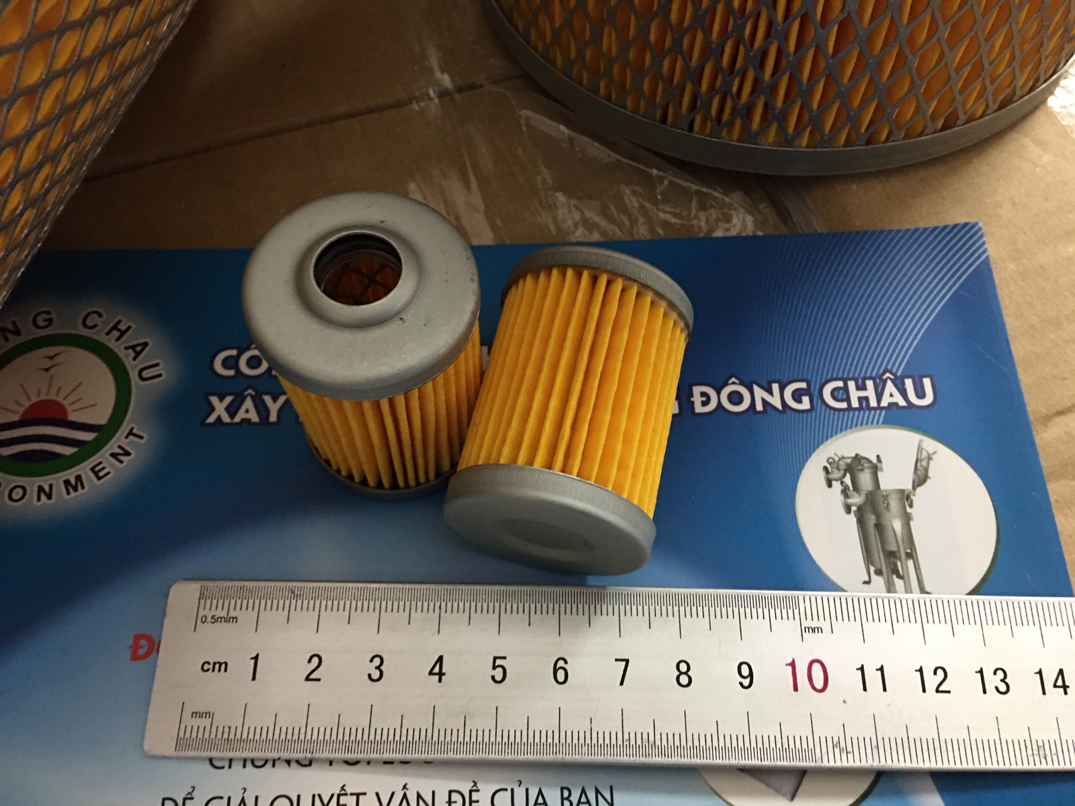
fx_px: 901
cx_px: 538
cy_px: 403
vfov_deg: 48.2
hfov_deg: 61.7
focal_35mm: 29
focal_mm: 4.15
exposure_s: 1/8
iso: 125
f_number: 2.2
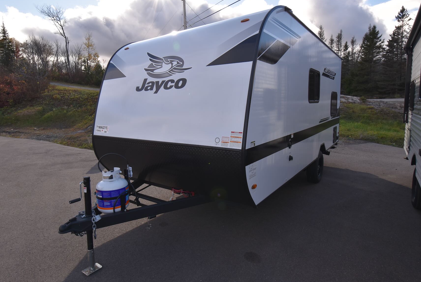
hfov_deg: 82.4
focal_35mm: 21
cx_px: 202
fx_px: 240
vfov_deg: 60.7
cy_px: 138
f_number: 8
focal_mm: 13
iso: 200
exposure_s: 1/250
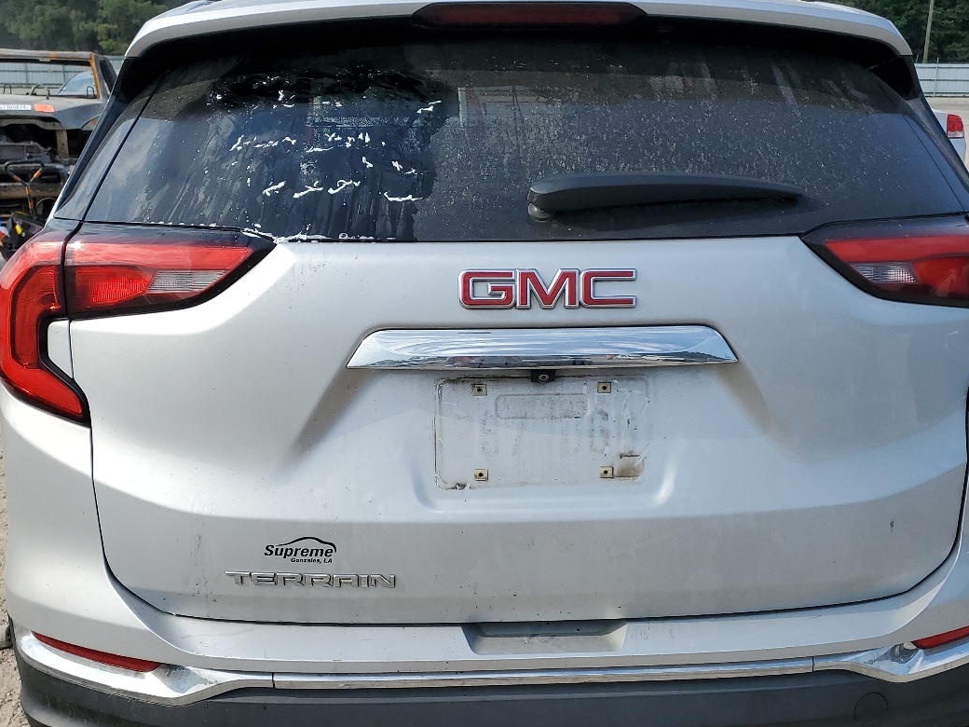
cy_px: 424
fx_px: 1120
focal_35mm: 40
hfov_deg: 46.8
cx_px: 515
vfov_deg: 35.9
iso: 50
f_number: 1.5
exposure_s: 1/2500
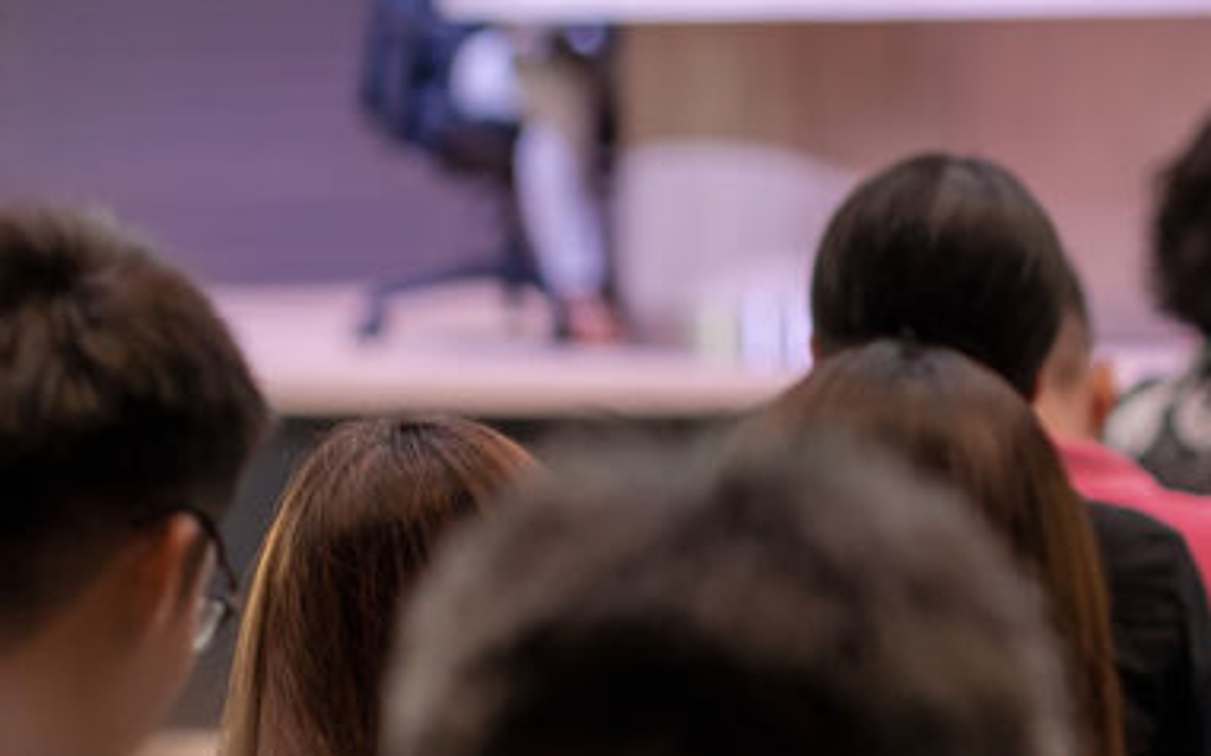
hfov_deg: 7.5
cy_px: -64
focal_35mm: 273
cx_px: 1856
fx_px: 9009
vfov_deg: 4.8
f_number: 2.2
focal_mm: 85
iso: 500
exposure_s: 1/125
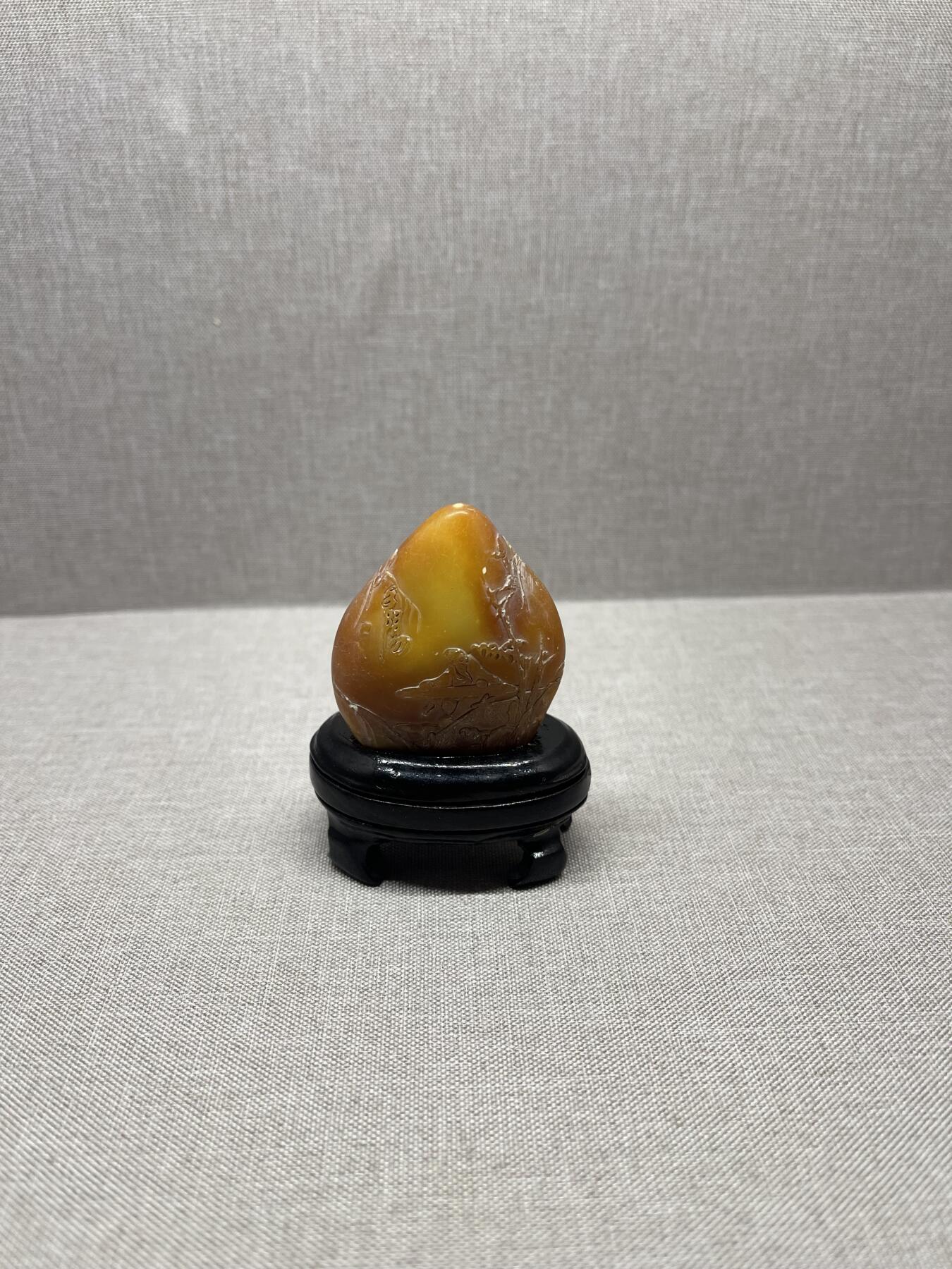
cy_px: 634
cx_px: 476
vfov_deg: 69.4
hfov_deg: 54.9
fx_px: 917
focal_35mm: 25
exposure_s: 1/121
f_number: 1.6
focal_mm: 5.1
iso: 125
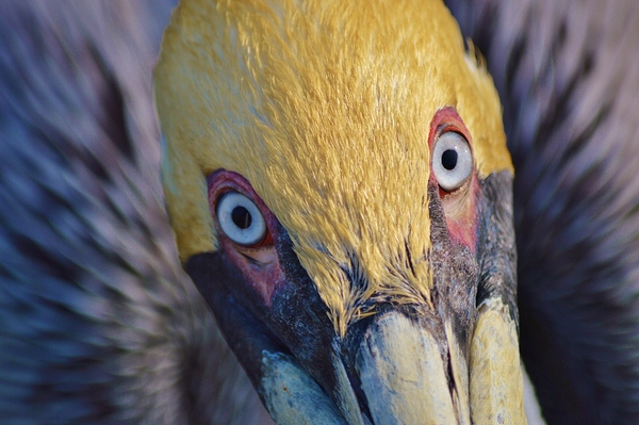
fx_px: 7981
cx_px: 320
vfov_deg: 3.0
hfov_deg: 4.6
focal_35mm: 450
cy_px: 212
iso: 100
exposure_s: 1/125
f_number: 5.6
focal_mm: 300
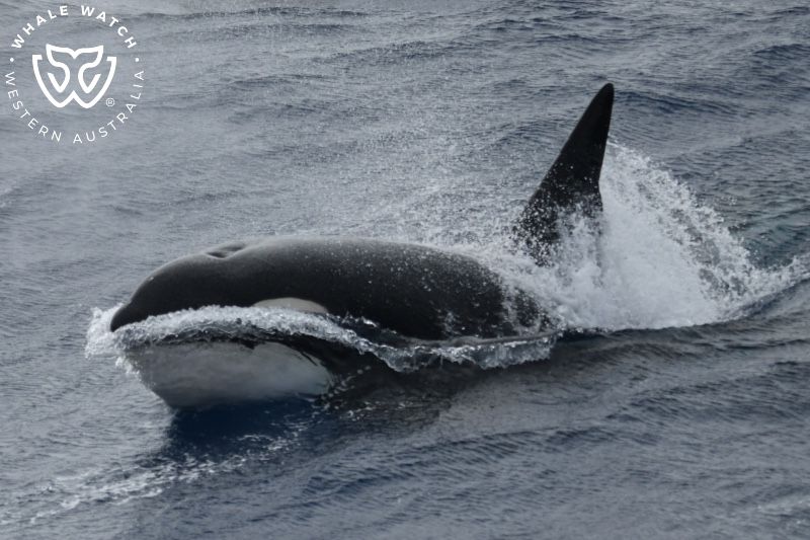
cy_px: 270
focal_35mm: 145
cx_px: 405
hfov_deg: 14.2
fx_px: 3262
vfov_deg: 9.5
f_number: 5
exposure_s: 1/8000
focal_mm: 145
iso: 560
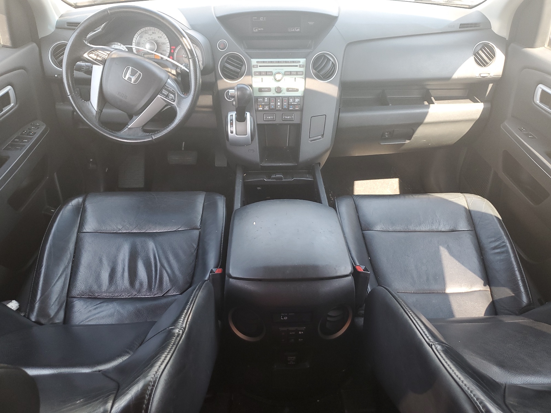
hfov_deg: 67.3
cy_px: 206
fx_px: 414
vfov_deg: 53.1
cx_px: 276
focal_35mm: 26
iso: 65
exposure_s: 1/120
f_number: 1.5
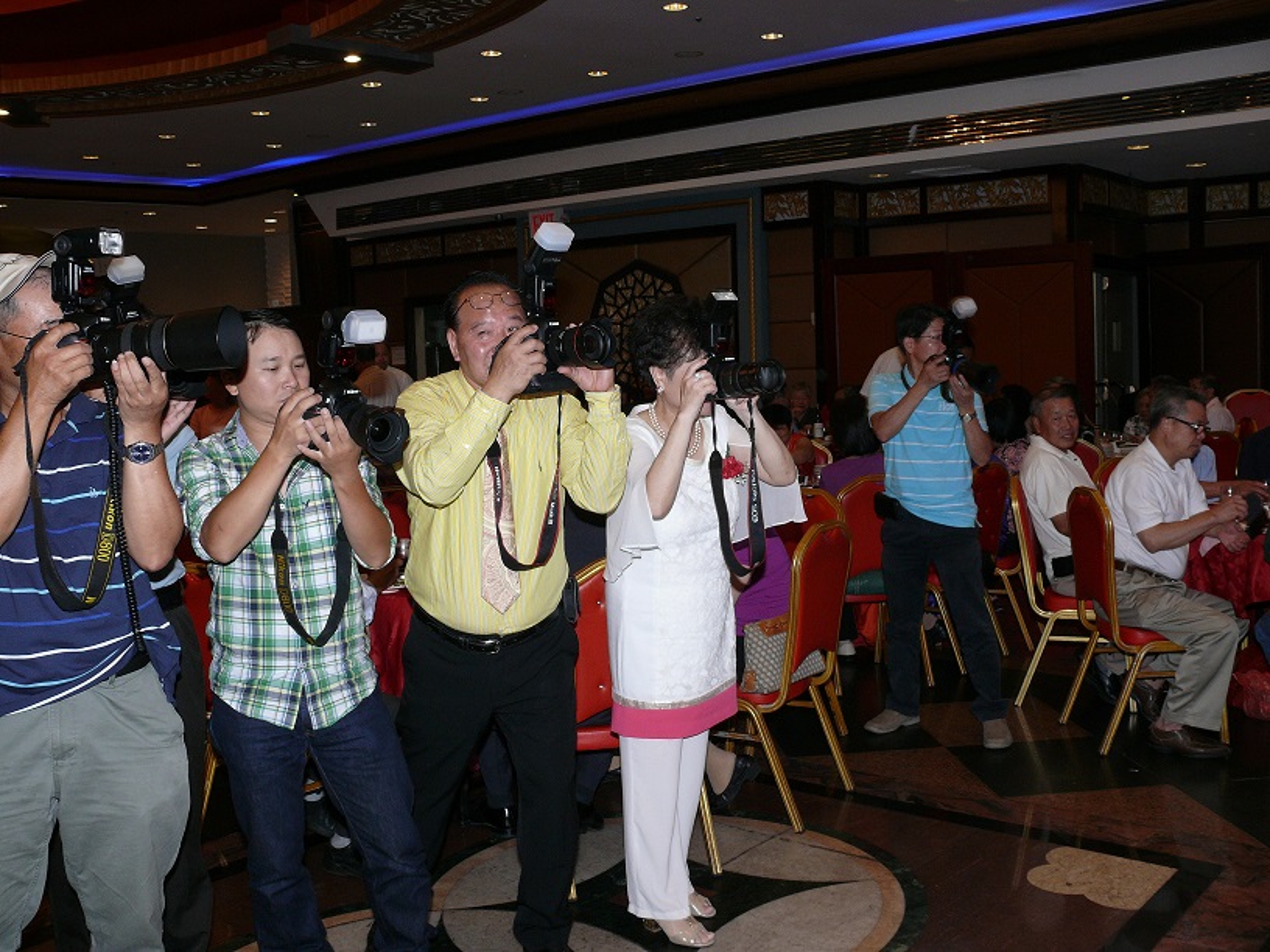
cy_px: 476
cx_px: 635
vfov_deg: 40.7
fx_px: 1284
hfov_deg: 52.6
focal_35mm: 35
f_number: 4
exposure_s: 1/30
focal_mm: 7.4
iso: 100
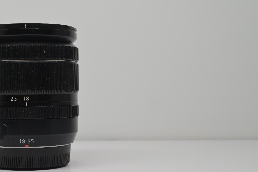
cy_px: 94
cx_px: 33
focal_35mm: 71
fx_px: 508
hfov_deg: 27.6
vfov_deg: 19.2
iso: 2000
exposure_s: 1/200
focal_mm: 40
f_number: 13
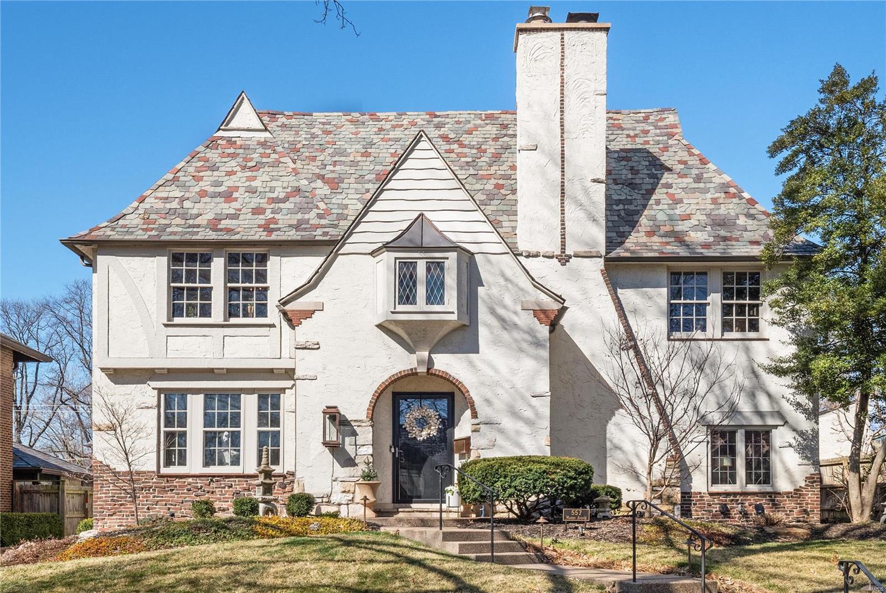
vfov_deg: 36.9
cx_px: 443
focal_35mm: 36
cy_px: 296
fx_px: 887
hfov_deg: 53.1
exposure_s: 1/1000
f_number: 8
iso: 400
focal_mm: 18
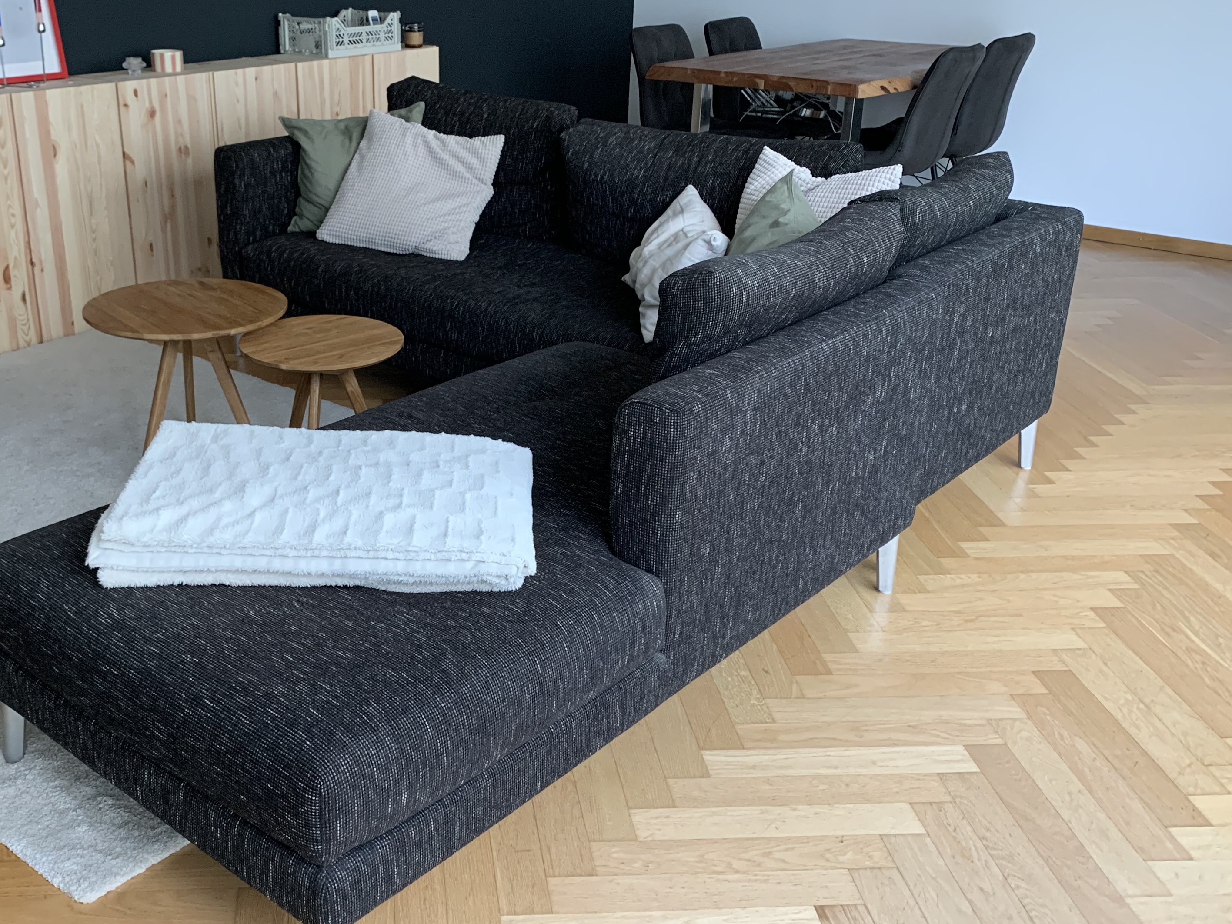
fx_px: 1317
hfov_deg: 49.6
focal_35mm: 37
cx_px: 449
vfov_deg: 38.7
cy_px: 449
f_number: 1.8
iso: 160
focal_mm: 4.25
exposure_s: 1/60
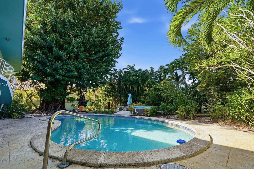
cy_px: 85
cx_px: 124
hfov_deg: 108.3
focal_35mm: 13
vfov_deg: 85.4
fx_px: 92
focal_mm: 12
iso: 400
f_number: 8
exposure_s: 1/2500
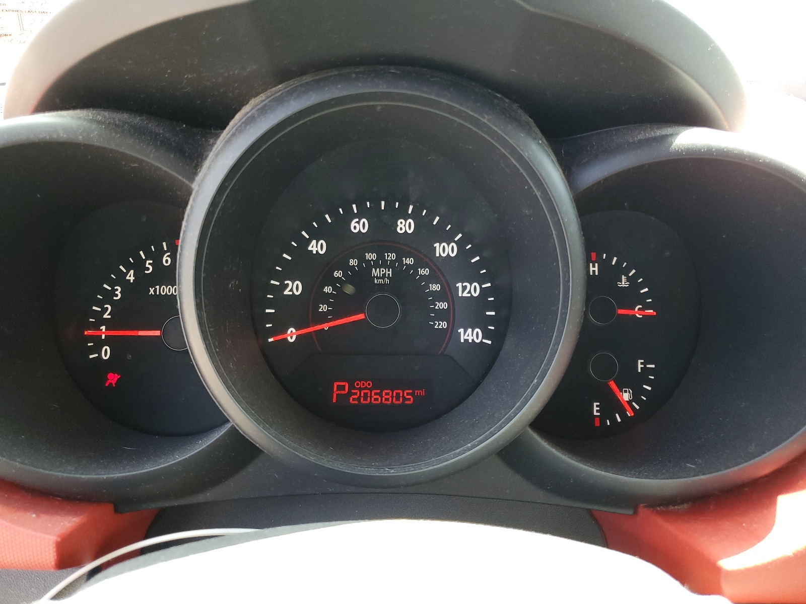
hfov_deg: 67.3
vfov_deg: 53.1
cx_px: 403
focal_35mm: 26
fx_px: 605
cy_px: 302
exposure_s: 1/120
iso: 99
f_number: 1.5
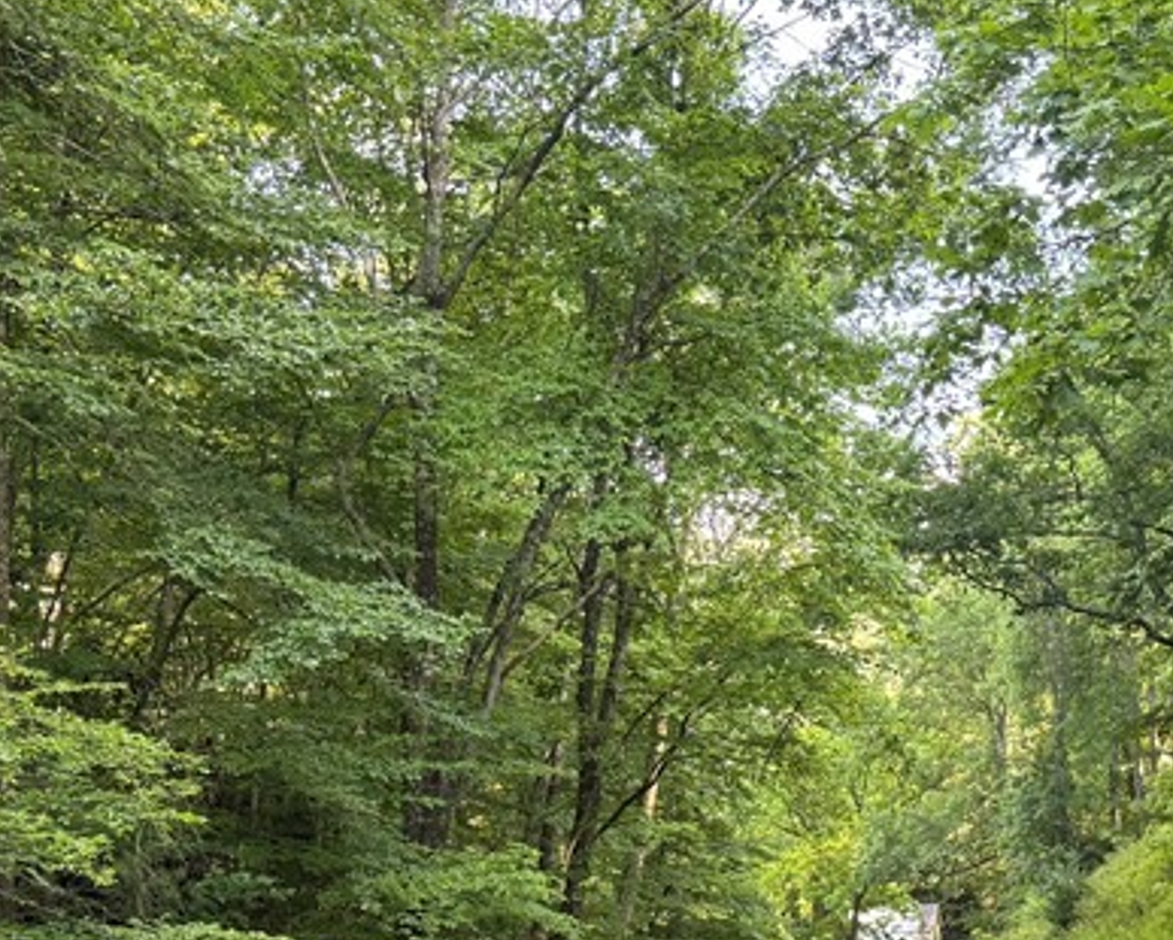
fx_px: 2153
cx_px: 900
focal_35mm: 62
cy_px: 1073
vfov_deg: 22.9
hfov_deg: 29.9
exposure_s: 1/121
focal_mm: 6.76
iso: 125
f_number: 1.78
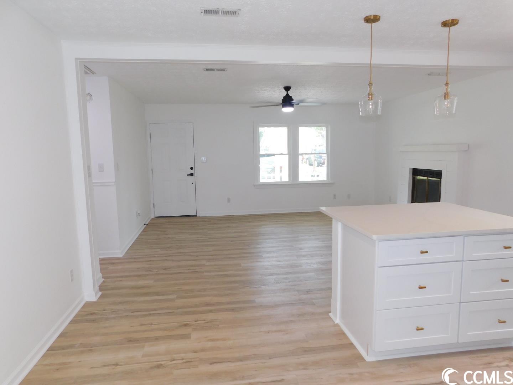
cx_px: 256
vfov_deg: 58.9
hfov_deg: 73.9
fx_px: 341
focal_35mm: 23
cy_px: 192
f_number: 3
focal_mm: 4
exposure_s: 1/40
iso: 125
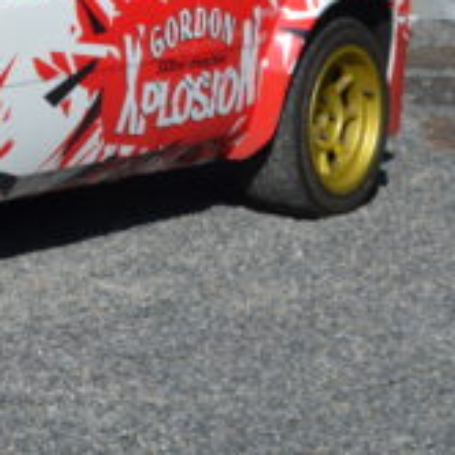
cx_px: -258
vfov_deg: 7.9
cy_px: 70
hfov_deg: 7.8
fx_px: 3272
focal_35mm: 220
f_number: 10
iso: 100
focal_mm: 48
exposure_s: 1/400
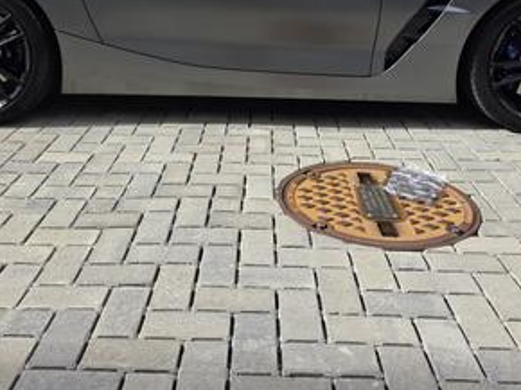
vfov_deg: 34.4
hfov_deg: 46.8
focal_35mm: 40
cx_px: 248
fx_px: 602
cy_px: 59
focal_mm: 6.25
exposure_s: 1/2327
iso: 80
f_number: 1.7
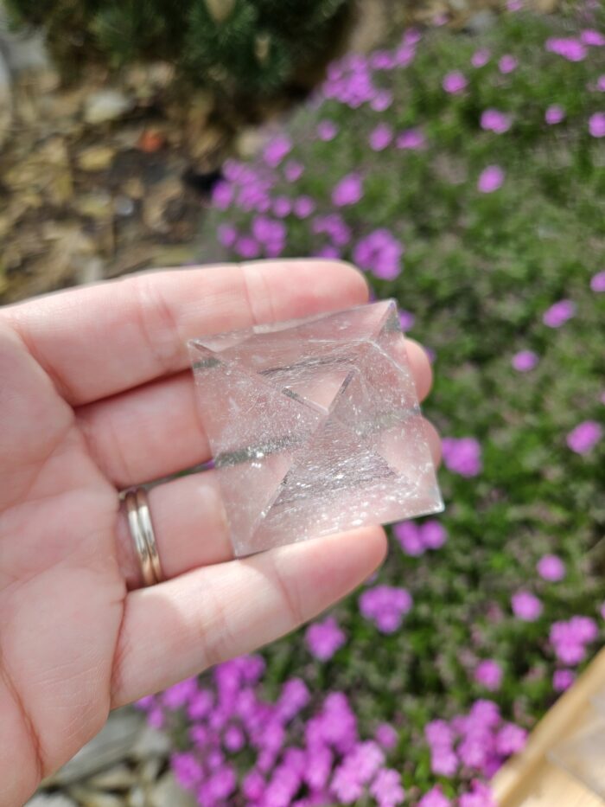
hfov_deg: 58.9
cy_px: 404
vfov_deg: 73.9
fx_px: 536
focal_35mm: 23
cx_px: 302
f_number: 1.8
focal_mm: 5.4
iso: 25
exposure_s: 1/670
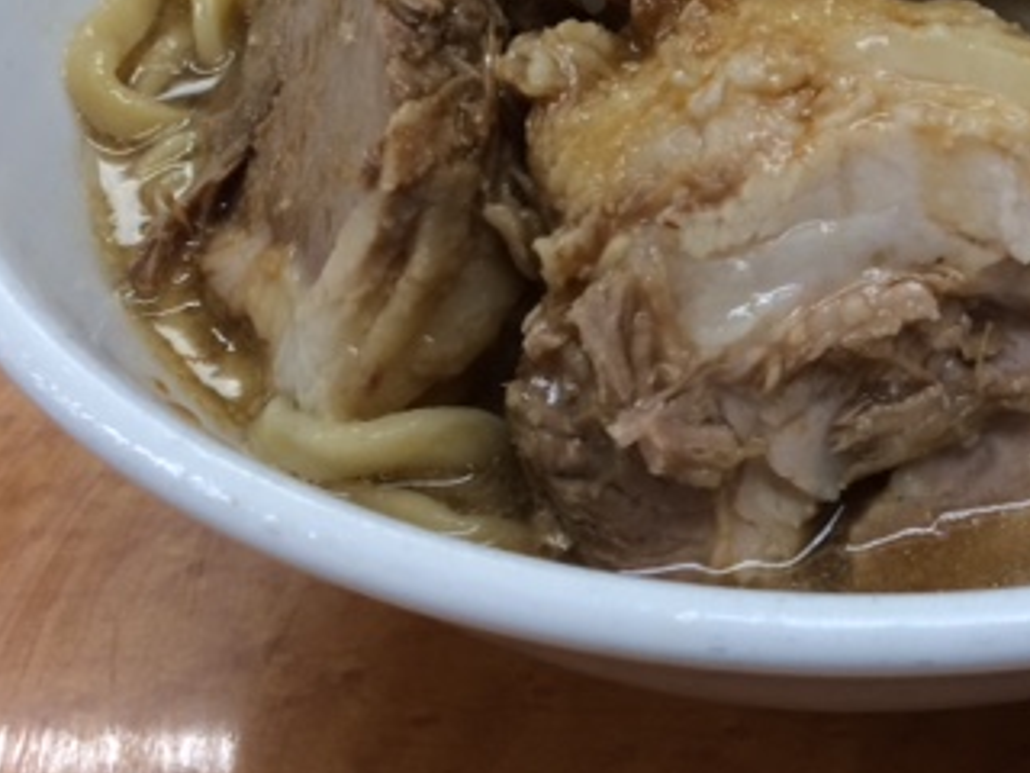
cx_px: 898
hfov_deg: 31.9
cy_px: 126
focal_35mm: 58
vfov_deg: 24.7
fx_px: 1726
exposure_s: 1/40
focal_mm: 4.15
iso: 32
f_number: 2.2
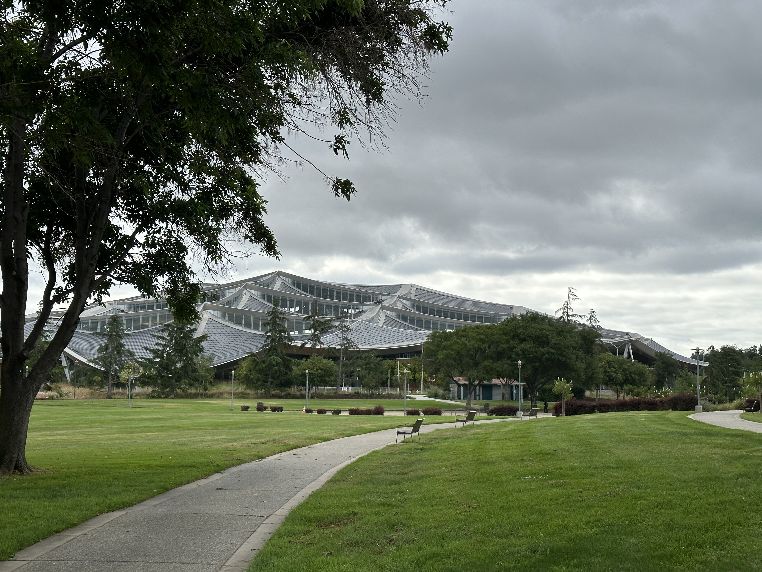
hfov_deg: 39.7
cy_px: 286
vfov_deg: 30.3
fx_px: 1057
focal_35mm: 48
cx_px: 381
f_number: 1.78
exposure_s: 1/2732
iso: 64
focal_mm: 6.86
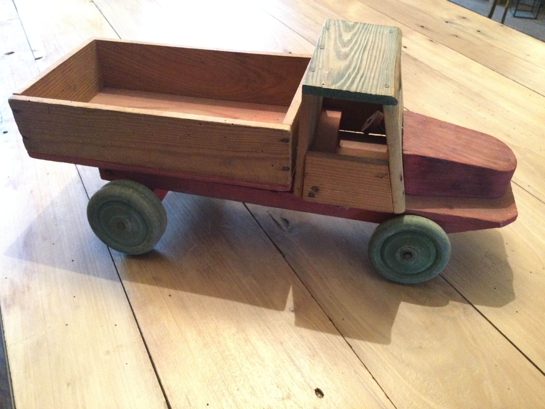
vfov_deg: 45.4
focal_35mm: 31
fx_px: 488
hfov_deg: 58.4
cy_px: 204
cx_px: 272
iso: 400
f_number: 2.4
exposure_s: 1/17
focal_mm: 3.3
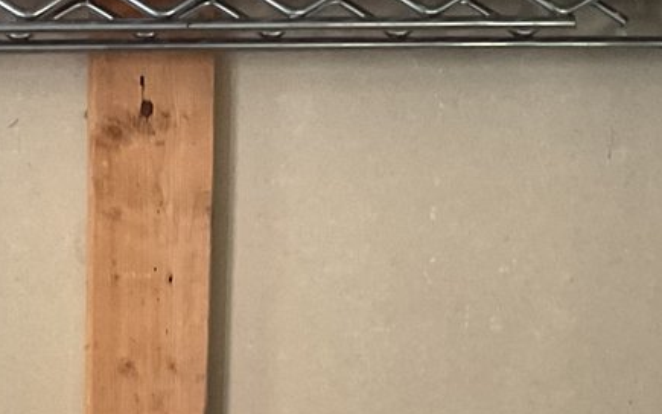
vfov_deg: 11.2
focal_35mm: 107
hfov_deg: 18.6
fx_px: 1931
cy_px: 785
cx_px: -84
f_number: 1.8
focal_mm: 3
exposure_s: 1/33
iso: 200
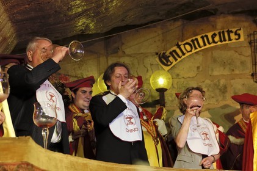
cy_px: 86
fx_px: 599
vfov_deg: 16.2
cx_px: 128
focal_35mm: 84
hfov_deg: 24.2
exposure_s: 1/30
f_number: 4
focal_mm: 56
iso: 200
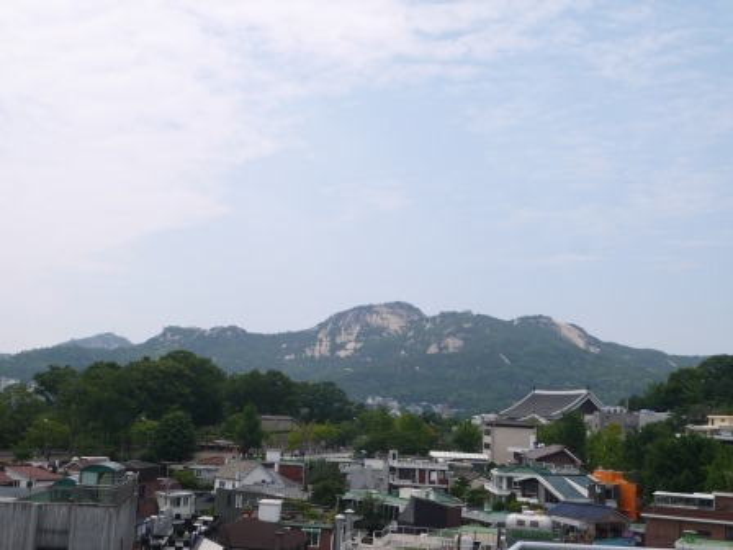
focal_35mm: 44
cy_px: 275
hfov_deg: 42.9
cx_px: 366
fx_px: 932
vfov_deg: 32.9
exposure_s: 1/400
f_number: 10
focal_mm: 22
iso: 160
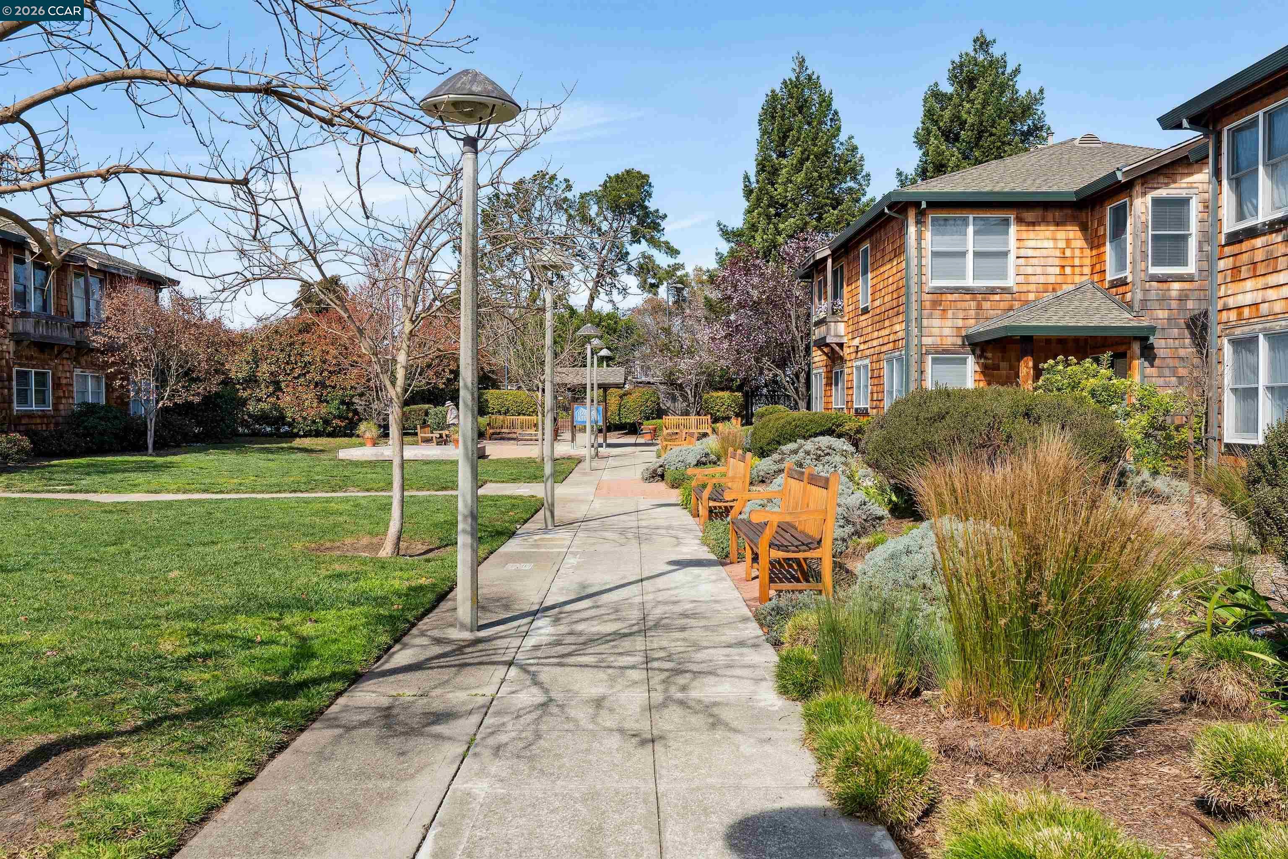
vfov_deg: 43.6
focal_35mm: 30
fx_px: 1073
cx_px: 644
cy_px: 430
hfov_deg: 61.9
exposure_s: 1/800
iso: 250
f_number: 7.1
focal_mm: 20.1
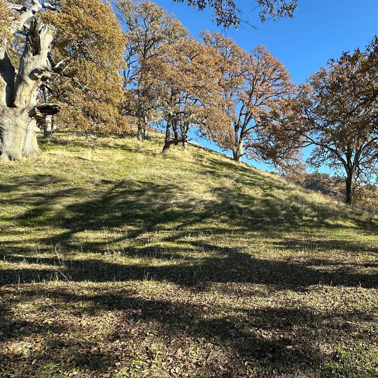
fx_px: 259
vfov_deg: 70.9
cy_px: 238
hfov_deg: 67.8
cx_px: 281
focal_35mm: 21
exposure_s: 1/590
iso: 40
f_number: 2.2
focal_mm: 2.22
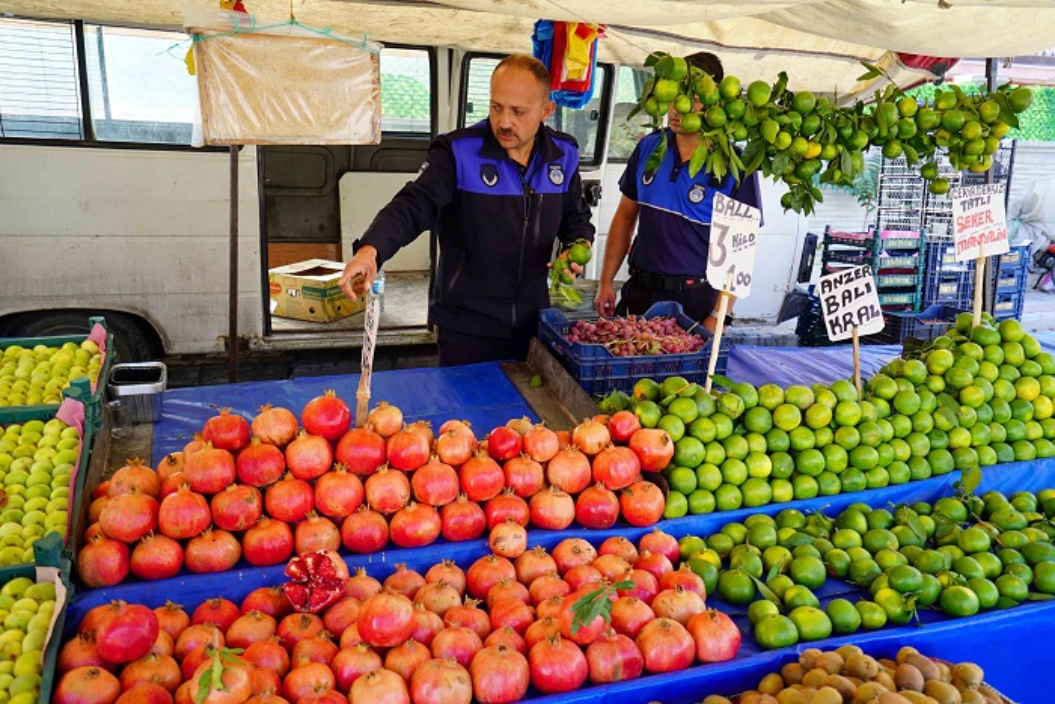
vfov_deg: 41.1
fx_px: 938
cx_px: 528
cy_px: 352
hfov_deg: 58.7
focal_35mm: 32
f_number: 4.5
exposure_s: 1/60
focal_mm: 32
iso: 100
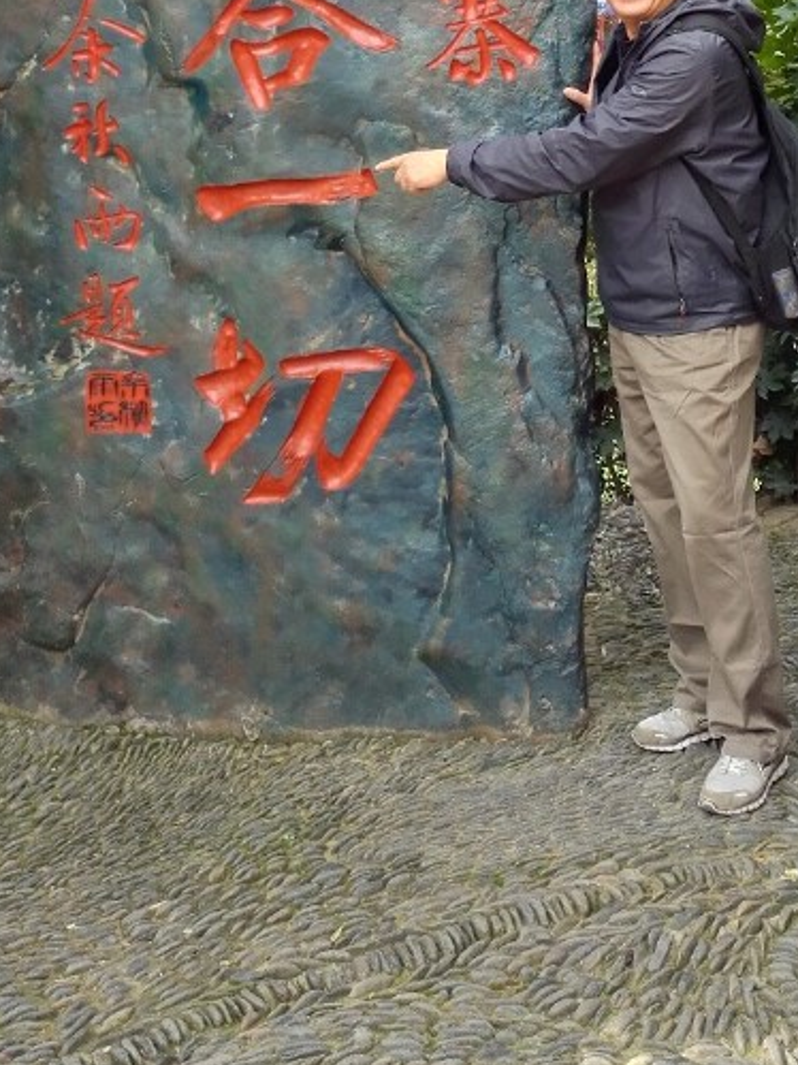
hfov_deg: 23.6
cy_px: 3
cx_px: 497
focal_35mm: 62
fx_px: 1907
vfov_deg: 29.2
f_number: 2
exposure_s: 1/252
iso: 100
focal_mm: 3.8
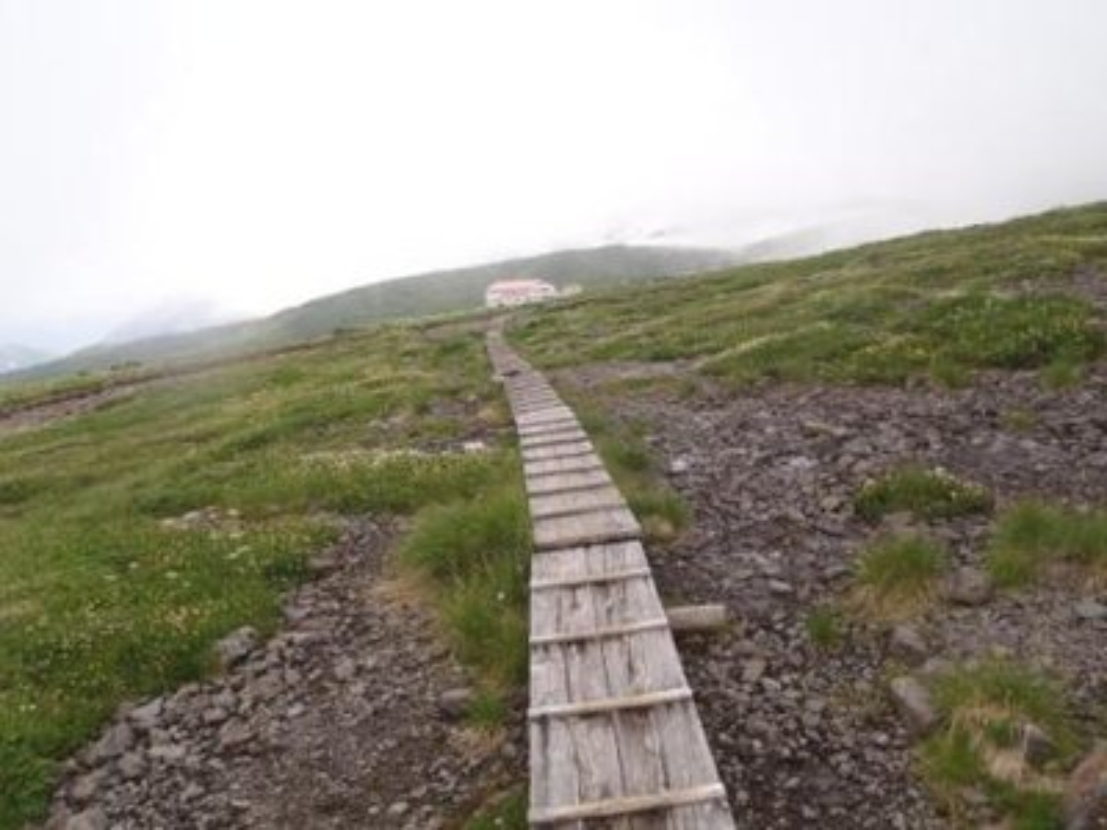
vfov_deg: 49.7
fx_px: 895
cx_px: 554
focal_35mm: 28
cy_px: 415
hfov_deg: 63.4
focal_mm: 5
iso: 80
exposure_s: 1/320
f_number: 4.5
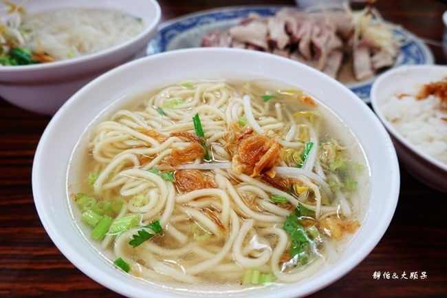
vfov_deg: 53.1
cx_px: 224
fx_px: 298
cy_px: 149
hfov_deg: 73.8
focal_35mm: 24
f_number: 2.8
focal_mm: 9
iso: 125
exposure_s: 1/30
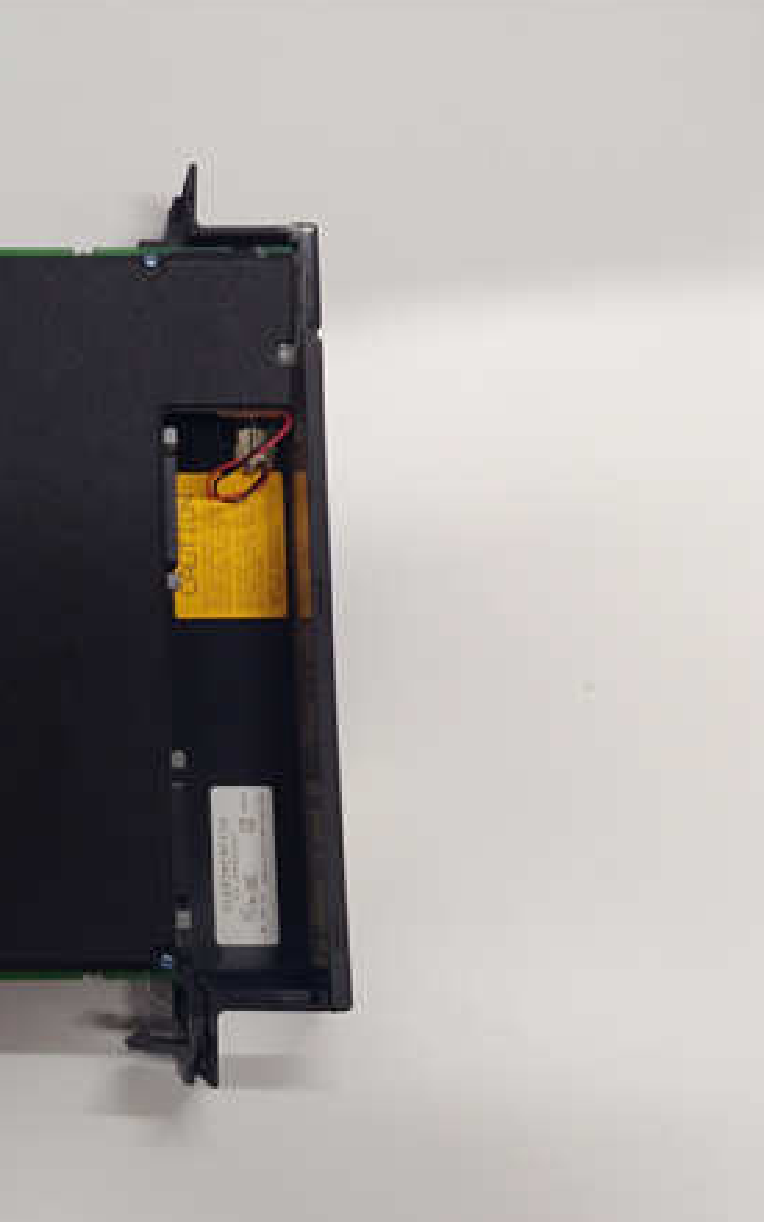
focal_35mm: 39
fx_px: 1299
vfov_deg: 50.4
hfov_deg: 30.8
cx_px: 28
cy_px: 617
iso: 144
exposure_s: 1/33
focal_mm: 3.79
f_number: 2
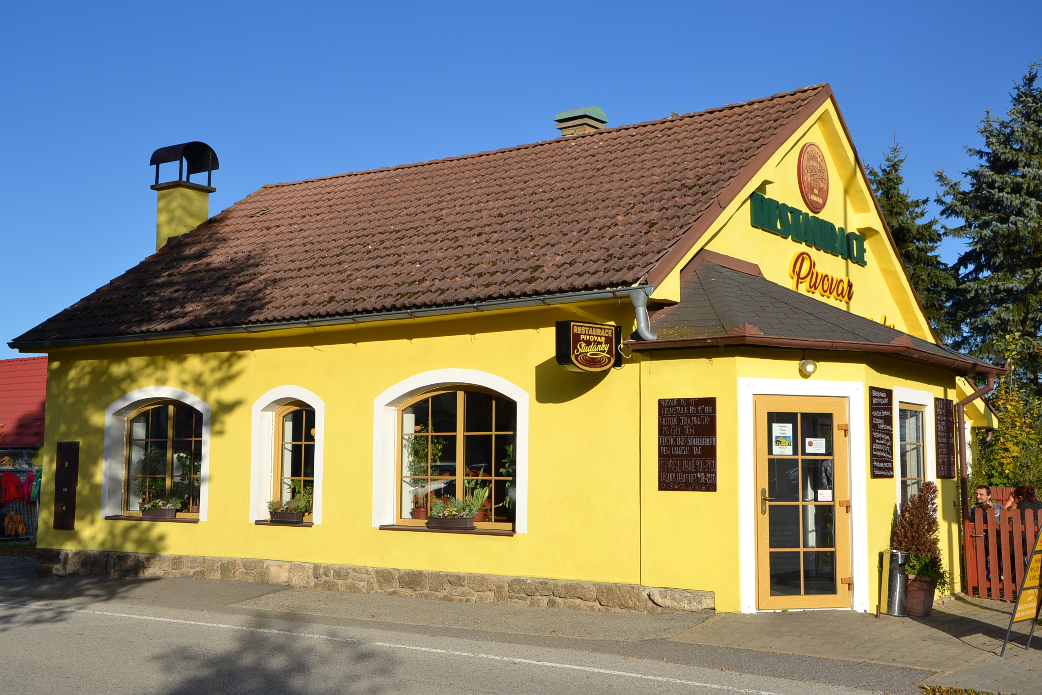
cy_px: 348
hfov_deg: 46.4
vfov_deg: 31.9
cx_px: 521
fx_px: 1216
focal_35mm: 42
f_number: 9
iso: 100
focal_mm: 28
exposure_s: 1/320
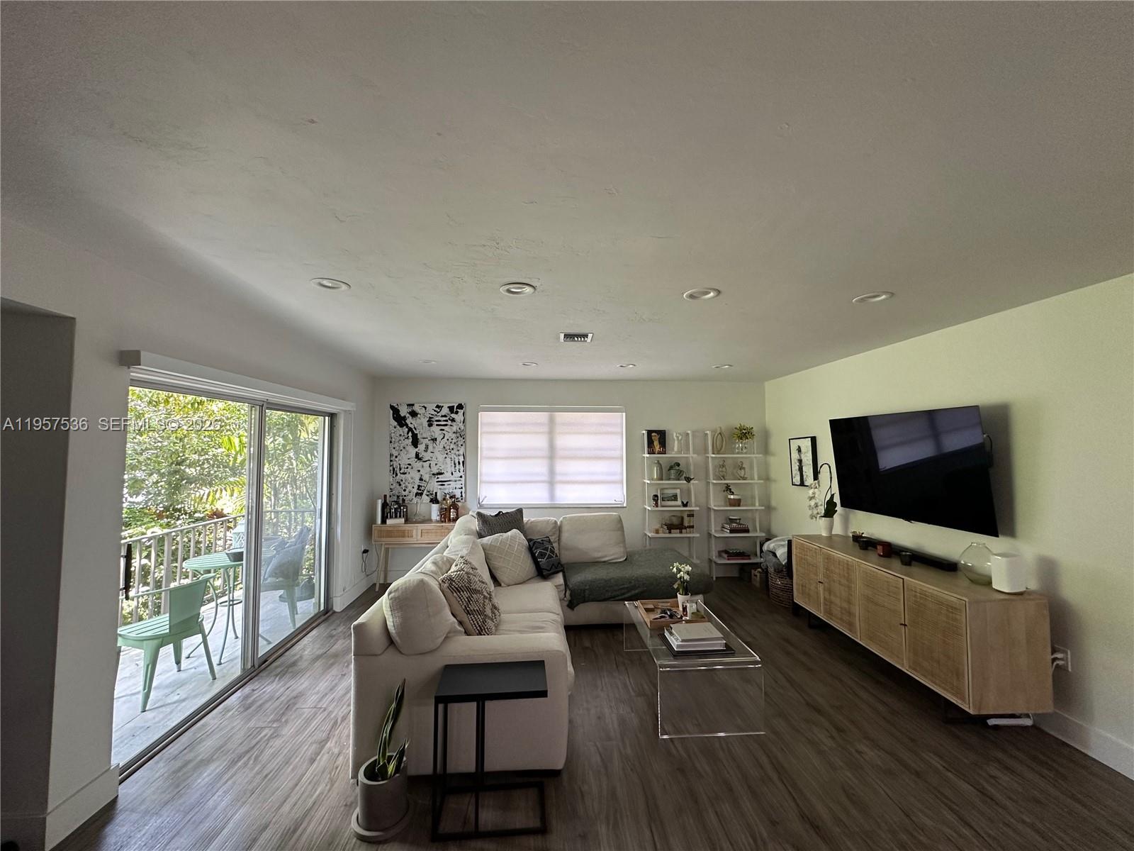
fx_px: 459
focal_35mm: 14
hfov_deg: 102.1
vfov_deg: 85.7
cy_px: 426
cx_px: 567
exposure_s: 1/60
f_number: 2.2
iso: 160
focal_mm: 2.22
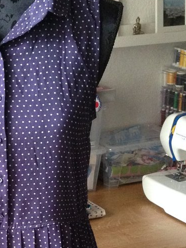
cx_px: 7
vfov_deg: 21.2
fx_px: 637
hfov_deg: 16.3
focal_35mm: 89
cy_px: 255
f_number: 2.4
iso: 400
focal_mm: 4.12
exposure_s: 1/17
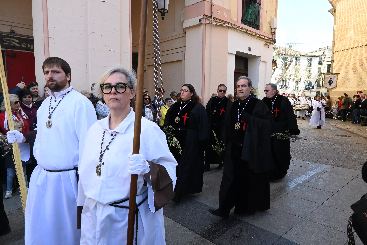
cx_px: 184
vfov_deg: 53.1
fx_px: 245
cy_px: 122
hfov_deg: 73.7
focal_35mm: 24
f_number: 9
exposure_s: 1/500
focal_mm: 16
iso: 1600
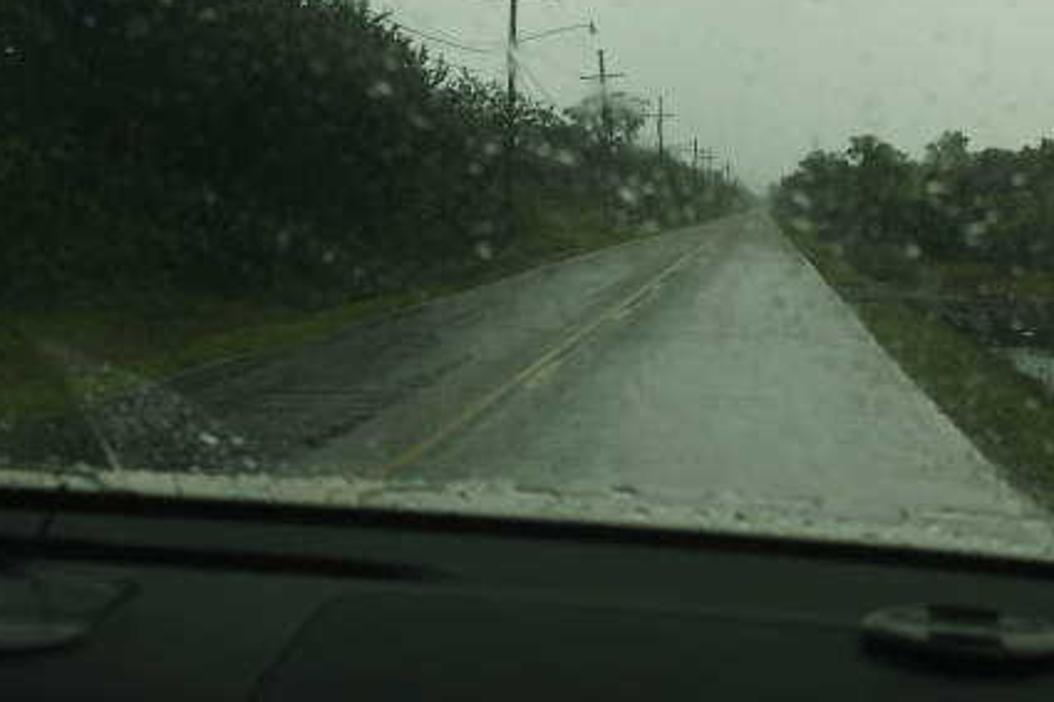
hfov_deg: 25.6
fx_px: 2312
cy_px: 73
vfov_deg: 17.0
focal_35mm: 79
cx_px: 699
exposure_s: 1/640
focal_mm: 28
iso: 200
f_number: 5
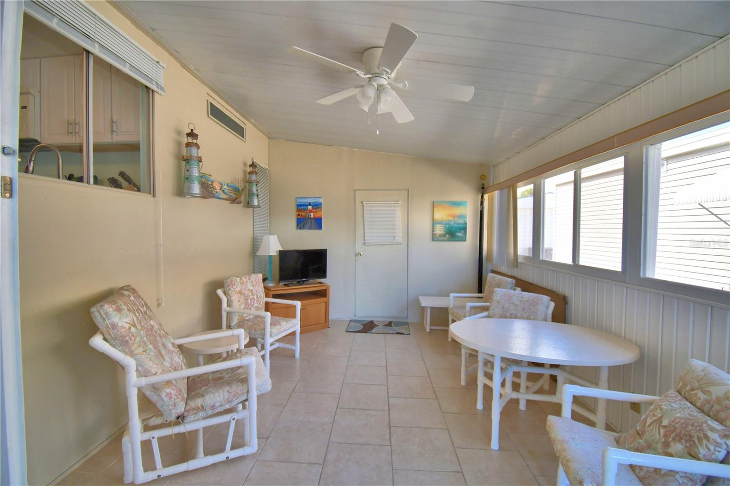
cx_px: 365
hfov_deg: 100.4
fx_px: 304
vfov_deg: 77.3
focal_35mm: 15
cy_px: 243
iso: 400
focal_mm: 10
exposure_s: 1/100
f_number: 4.5
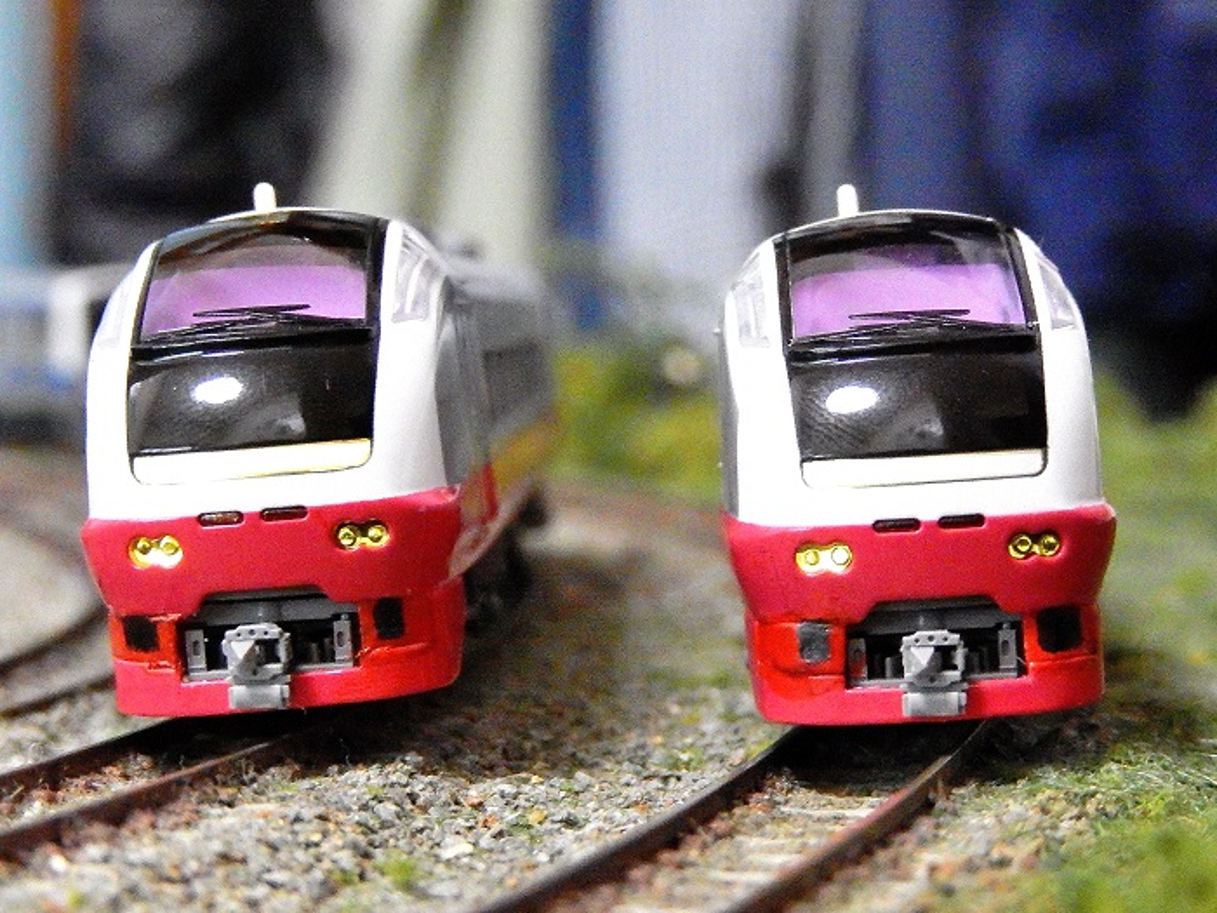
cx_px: 608
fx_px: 3340
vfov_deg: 15.6
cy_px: 456
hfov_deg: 20.7
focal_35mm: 95
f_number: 5.2
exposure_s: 1/40
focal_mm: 17
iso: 3200
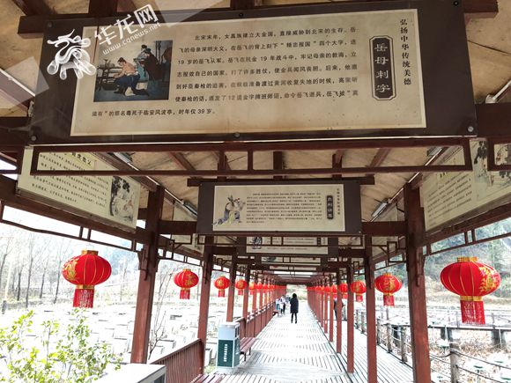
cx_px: 256
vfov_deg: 49.7
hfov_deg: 63.4
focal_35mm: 28
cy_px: 192
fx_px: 413
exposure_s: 1/20
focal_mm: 3.99
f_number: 1.8
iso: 40
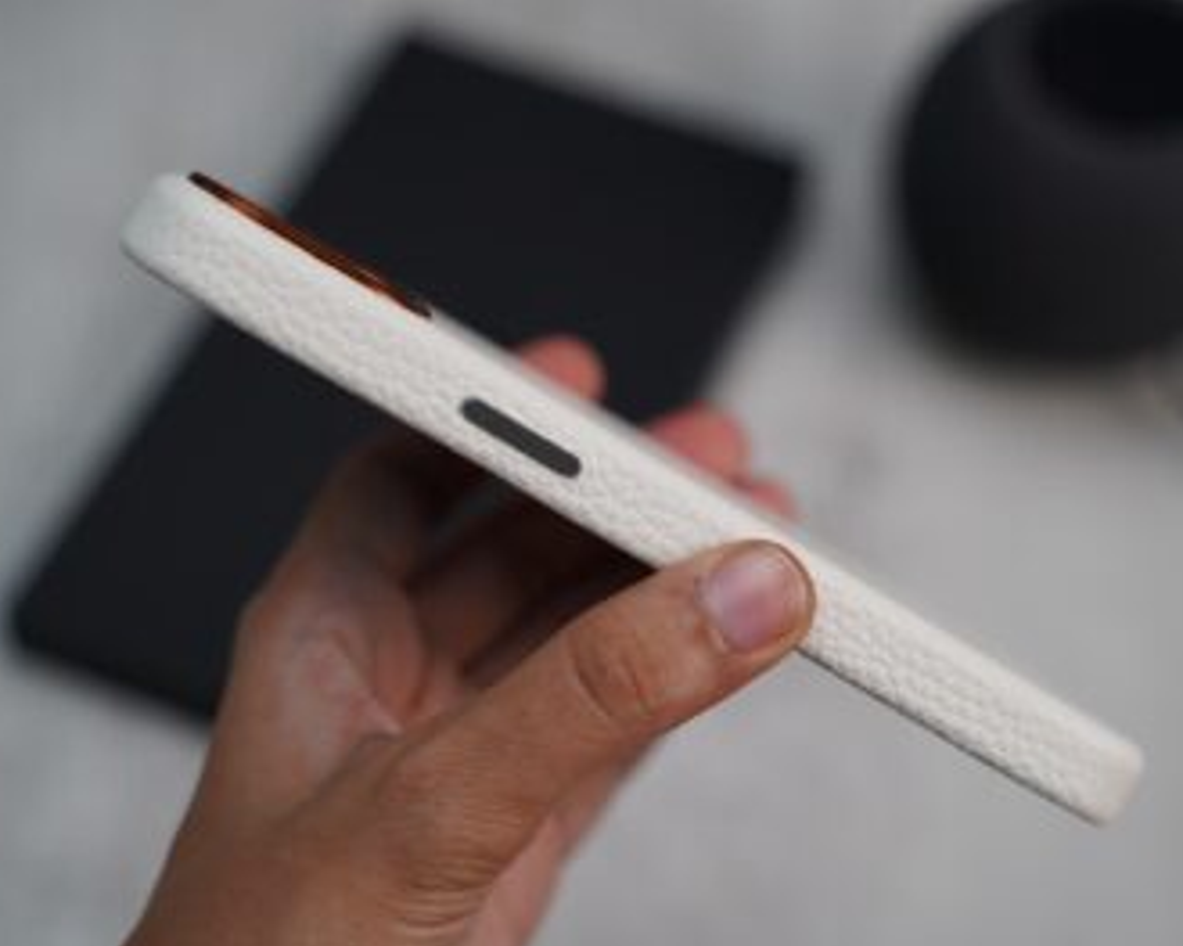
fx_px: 2240
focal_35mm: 64
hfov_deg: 29.6
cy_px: 477
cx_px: 608
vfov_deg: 23.8
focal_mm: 56
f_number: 4
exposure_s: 1/60
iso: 400
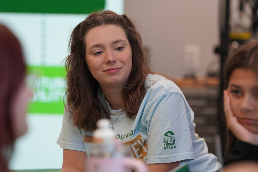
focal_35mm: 200
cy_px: 86
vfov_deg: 6.9
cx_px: 129
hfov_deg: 10.3
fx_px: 1433
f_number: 4
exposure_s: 1/250
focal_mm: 200
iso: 800
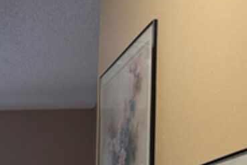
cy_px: 316
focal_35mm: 87
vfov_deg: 13.7
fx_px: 597
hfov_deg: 20.9
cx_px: -87
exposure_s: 1/60
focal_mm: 6.76
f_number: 1.78
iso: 160
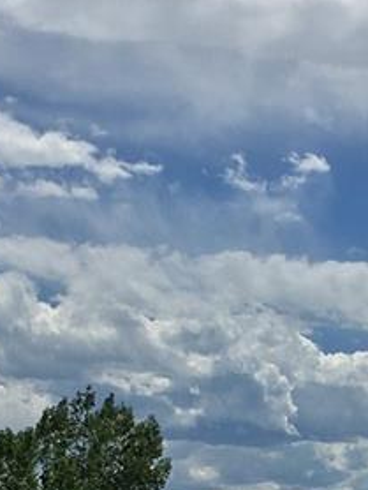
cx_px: 317
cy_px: 585
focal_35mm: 125
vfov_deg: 15.2
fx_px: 1769
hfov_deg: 11.8
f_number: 2.2
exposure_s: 1/3846
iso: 25
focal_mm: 4.15
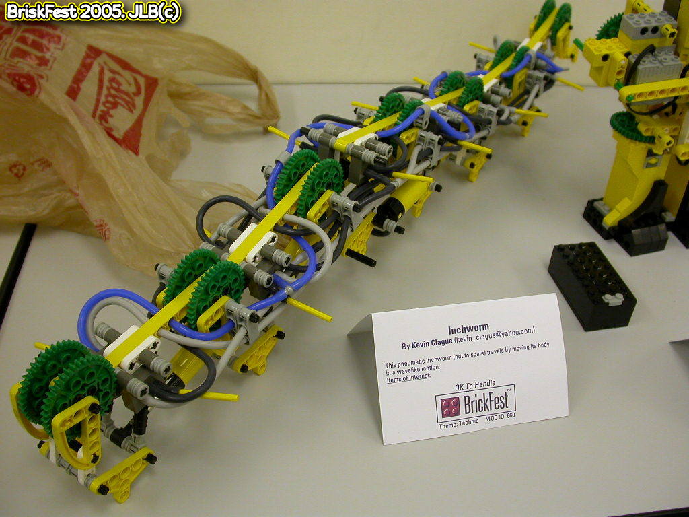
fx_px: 756
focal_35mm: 38
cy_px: 258
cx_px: 344
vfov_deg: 37.7
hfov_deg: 49.0
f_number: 3
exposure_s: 1/45.3
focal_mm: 7.85
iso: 100
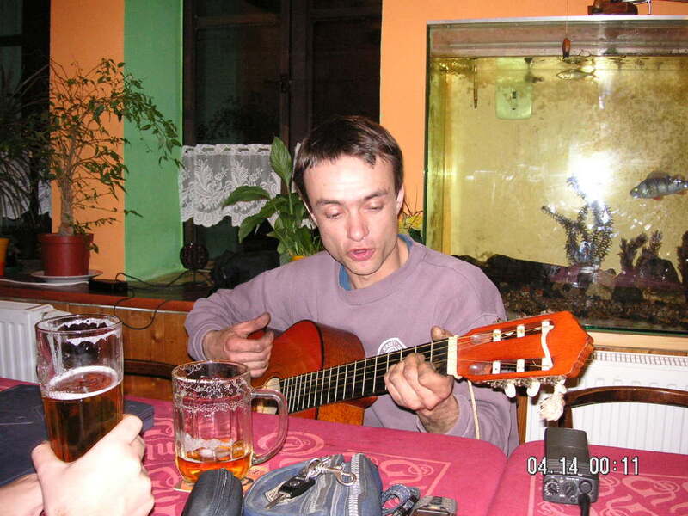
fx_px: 735
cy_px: 258
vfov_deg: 38.7
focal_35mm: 37
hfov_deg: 50.1
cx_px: 344
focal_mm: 6.1
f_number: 2.8
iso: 160
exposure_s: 1/45
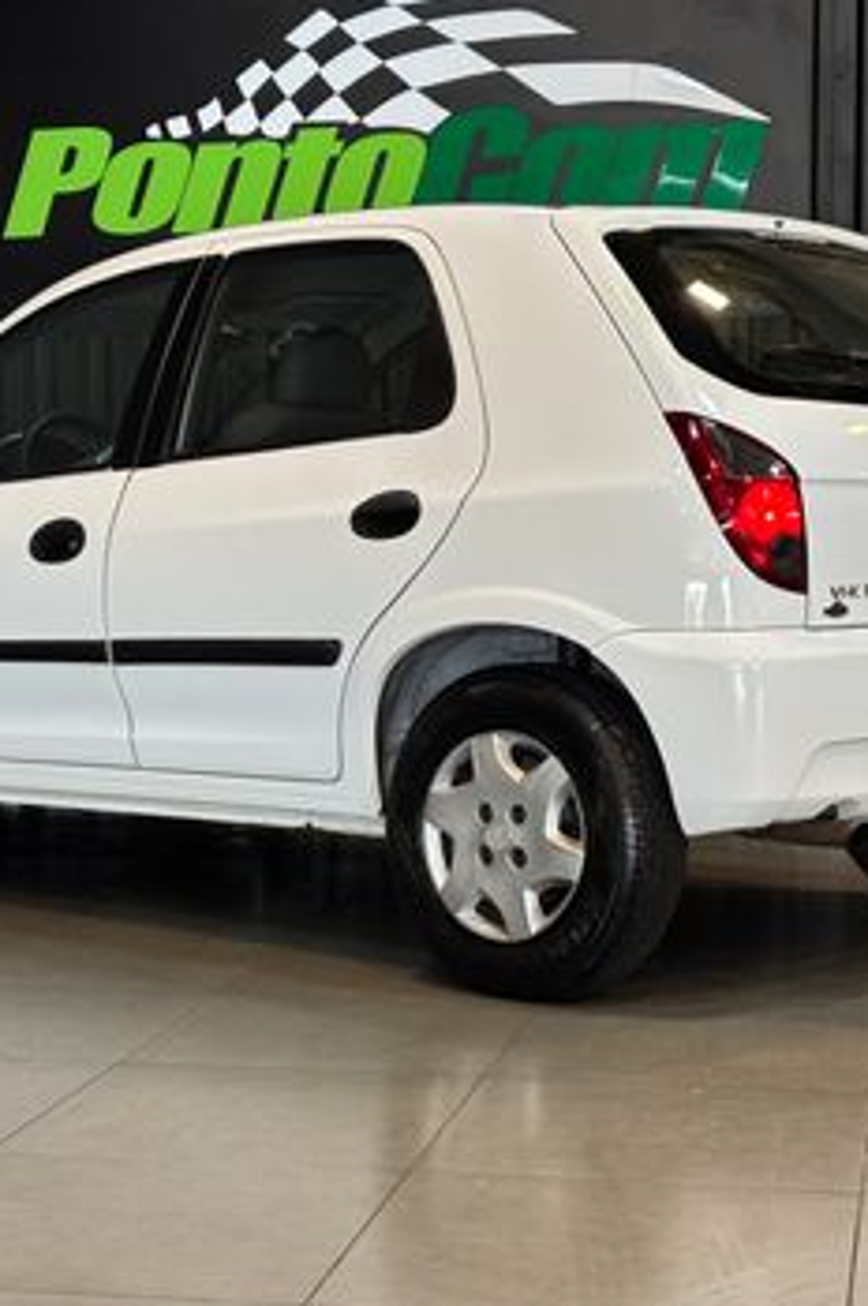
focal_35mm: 73
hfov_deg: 18.6
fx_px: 2645
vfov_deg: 27.7
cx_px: 393
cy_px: 647
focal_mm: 5.96
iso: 125
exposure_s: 1/60
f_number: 1.6
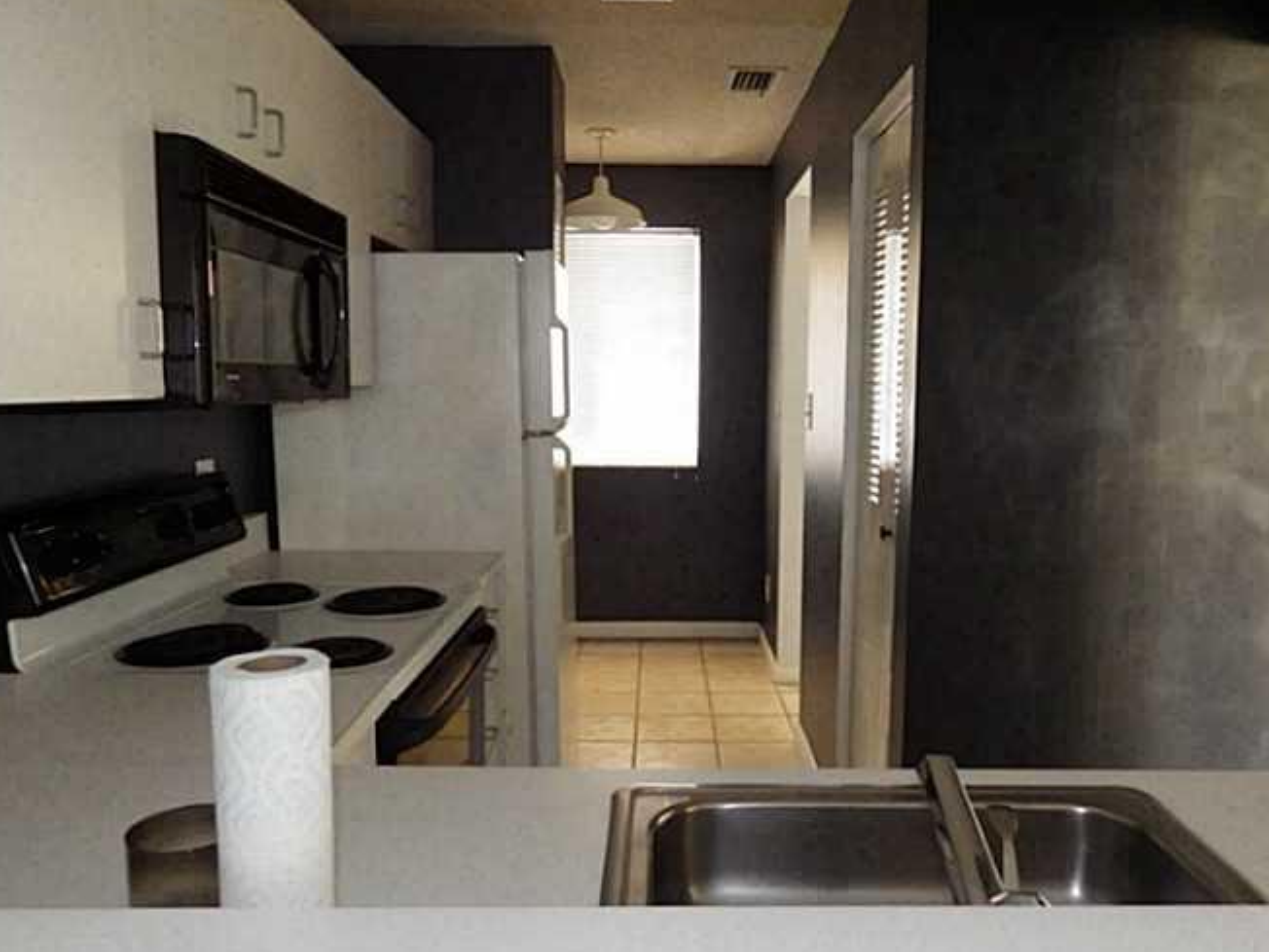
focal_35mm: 27
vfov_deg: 51.3
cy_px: 502
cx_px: 662
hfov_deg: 65.3
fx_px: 990
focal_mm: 4
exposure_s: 1/20
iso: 800
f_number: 3.1
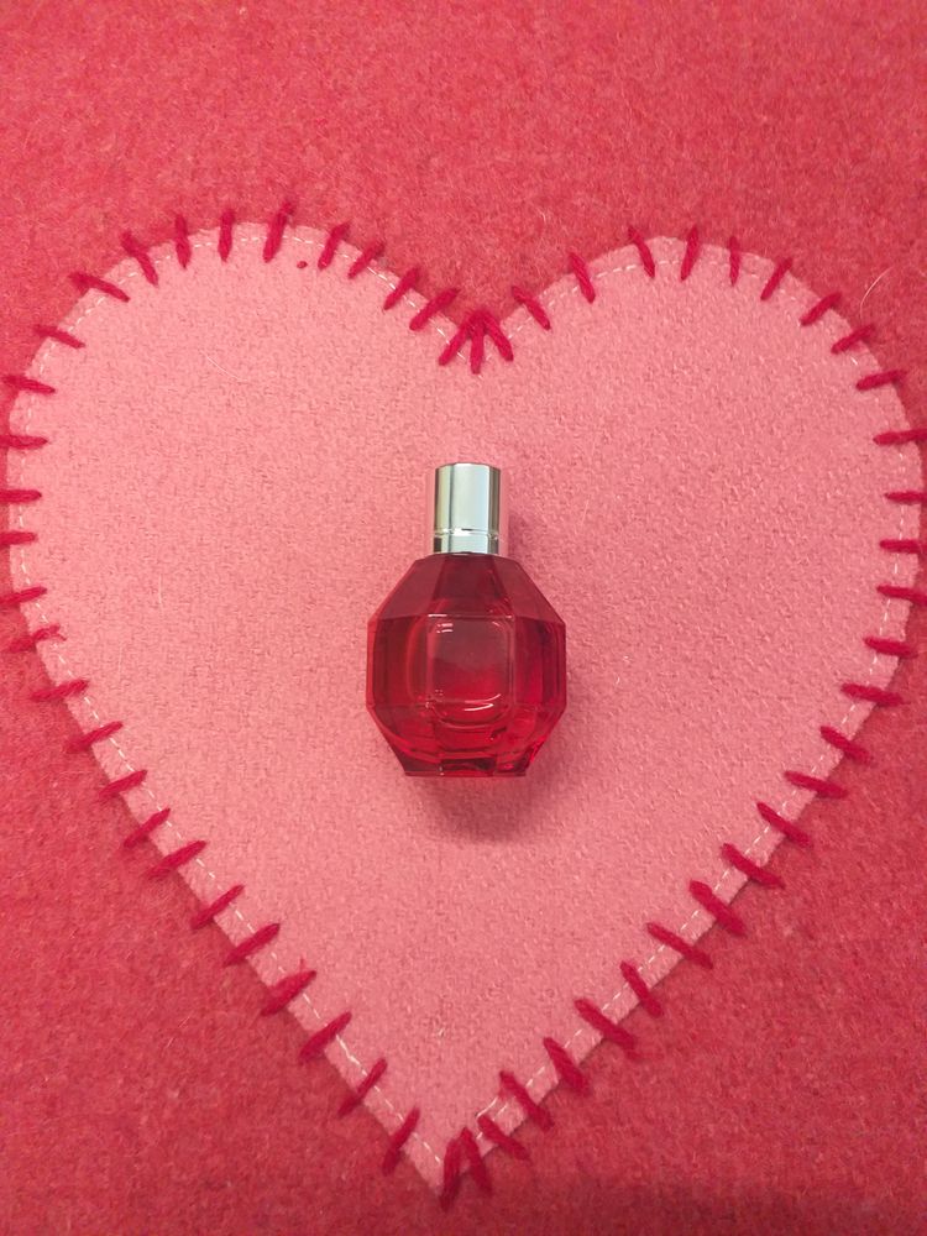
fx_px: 928
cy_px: 618
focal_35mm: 26
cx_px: 464
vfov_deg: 67.3
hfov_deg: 53.1
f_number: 1.9
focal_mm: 3.6
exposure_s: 1/33
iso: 160
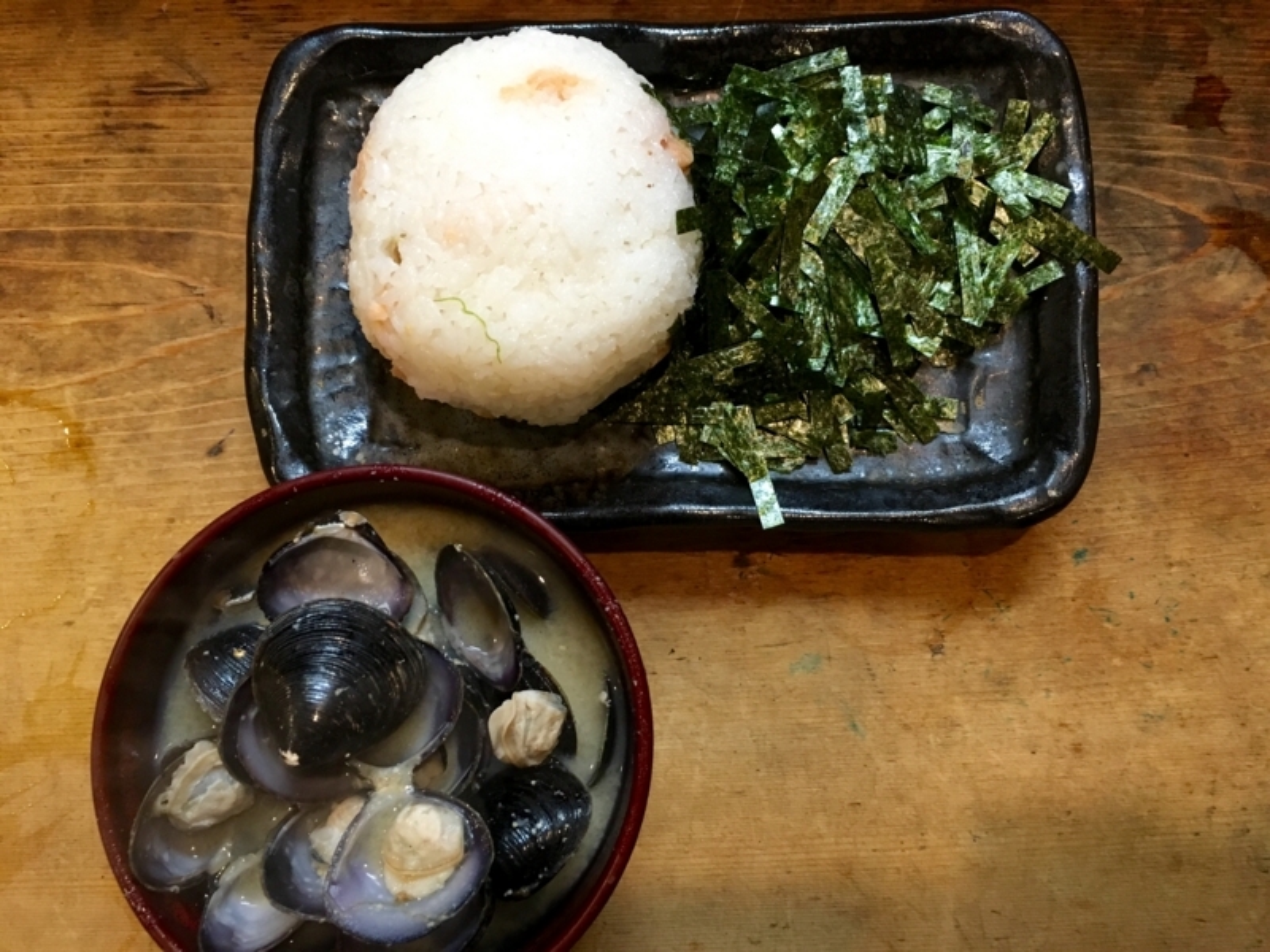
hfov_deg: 61.7
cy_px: 476
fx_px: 1064
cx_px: 635
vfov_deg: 48.2
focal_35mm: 29
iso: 125
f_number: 2.2
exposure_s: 1/30
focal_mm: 4.15
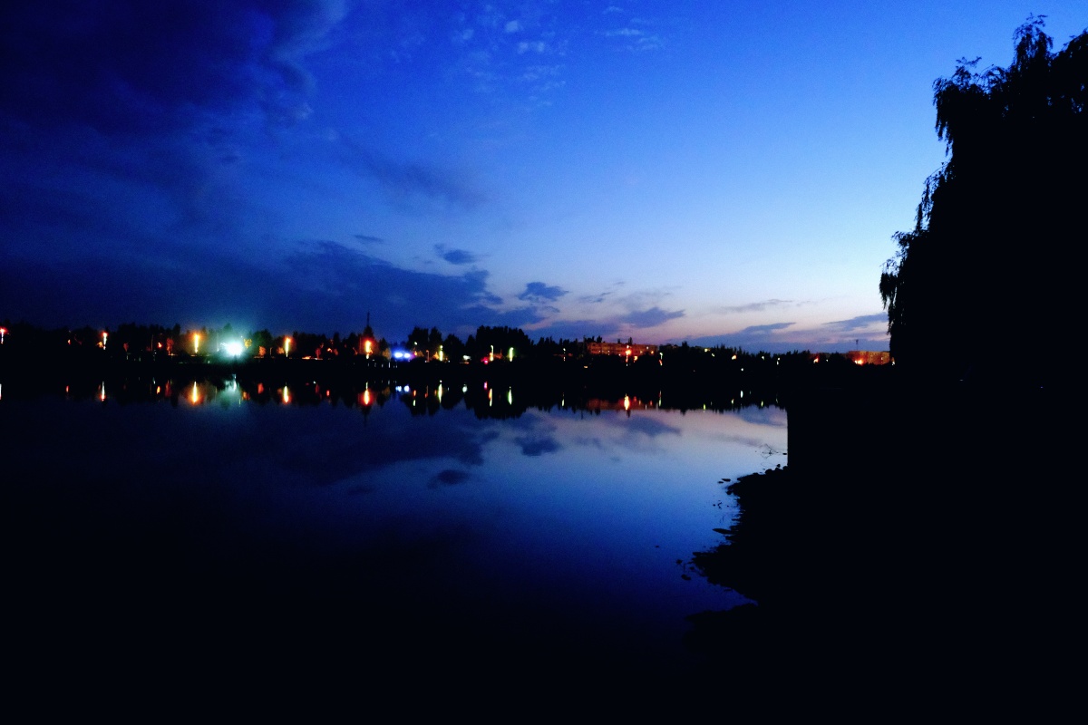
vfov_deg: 47.9
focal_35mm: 27
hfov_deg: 67.4
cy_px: 362
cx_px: 544
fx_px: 816
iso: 4000
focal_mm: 18
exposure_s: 1/10
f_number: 2.8
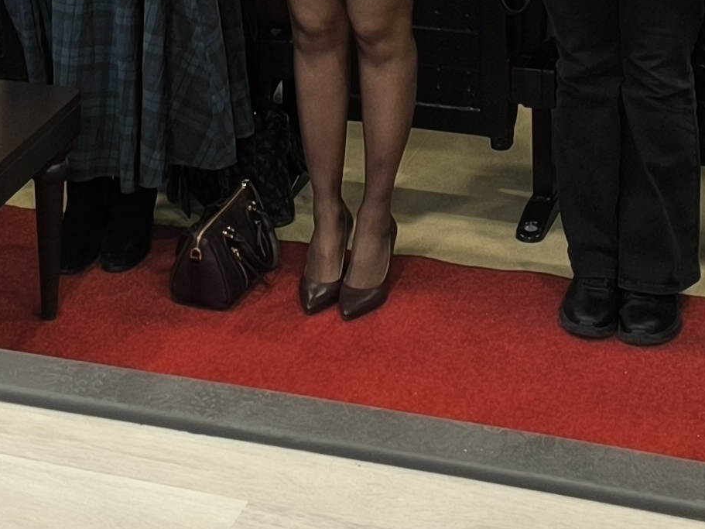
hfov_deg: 19.0
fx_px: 2097
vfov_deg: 13.0
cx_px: 263
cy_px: -413
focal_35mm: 103
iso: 1250
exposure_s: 1/33.3
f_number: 1.65
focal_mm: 6.14
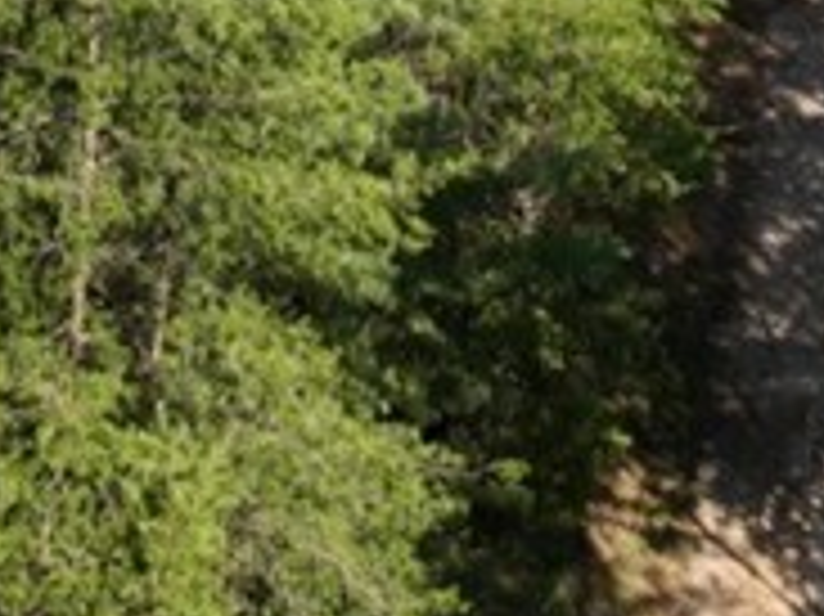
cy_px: -663
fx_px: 3188
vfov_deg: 10.1
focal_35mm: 134
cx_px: -23
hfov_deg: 14.5
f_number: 2.8
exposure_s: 1/200
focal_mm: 12.29
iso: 100
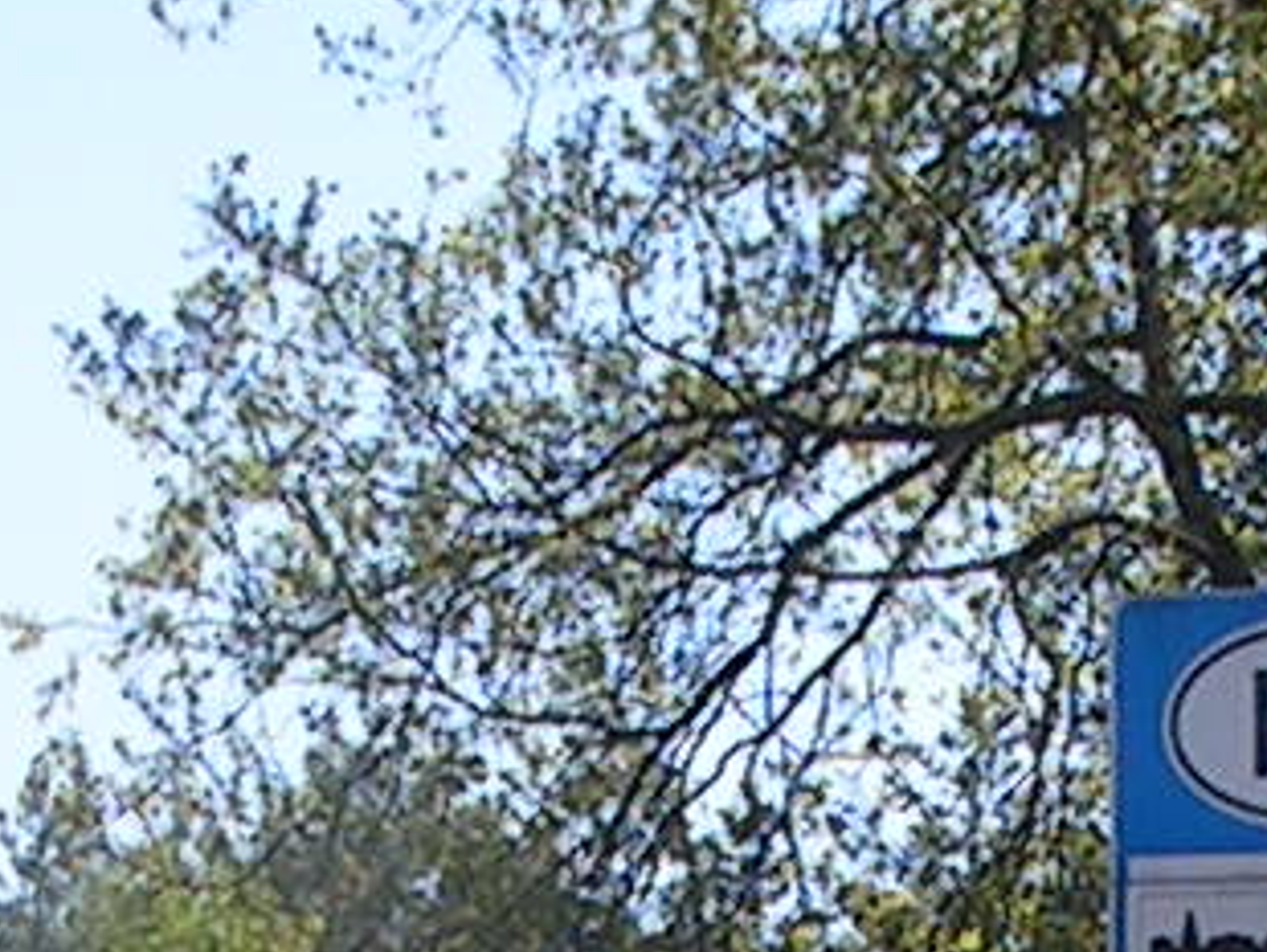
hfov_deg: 6.0
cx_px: 932
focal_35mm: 330
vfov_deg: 4.5
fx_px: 12088
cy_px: 1614
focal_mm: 8.4
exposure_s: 1/400
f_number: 4.8
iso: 64
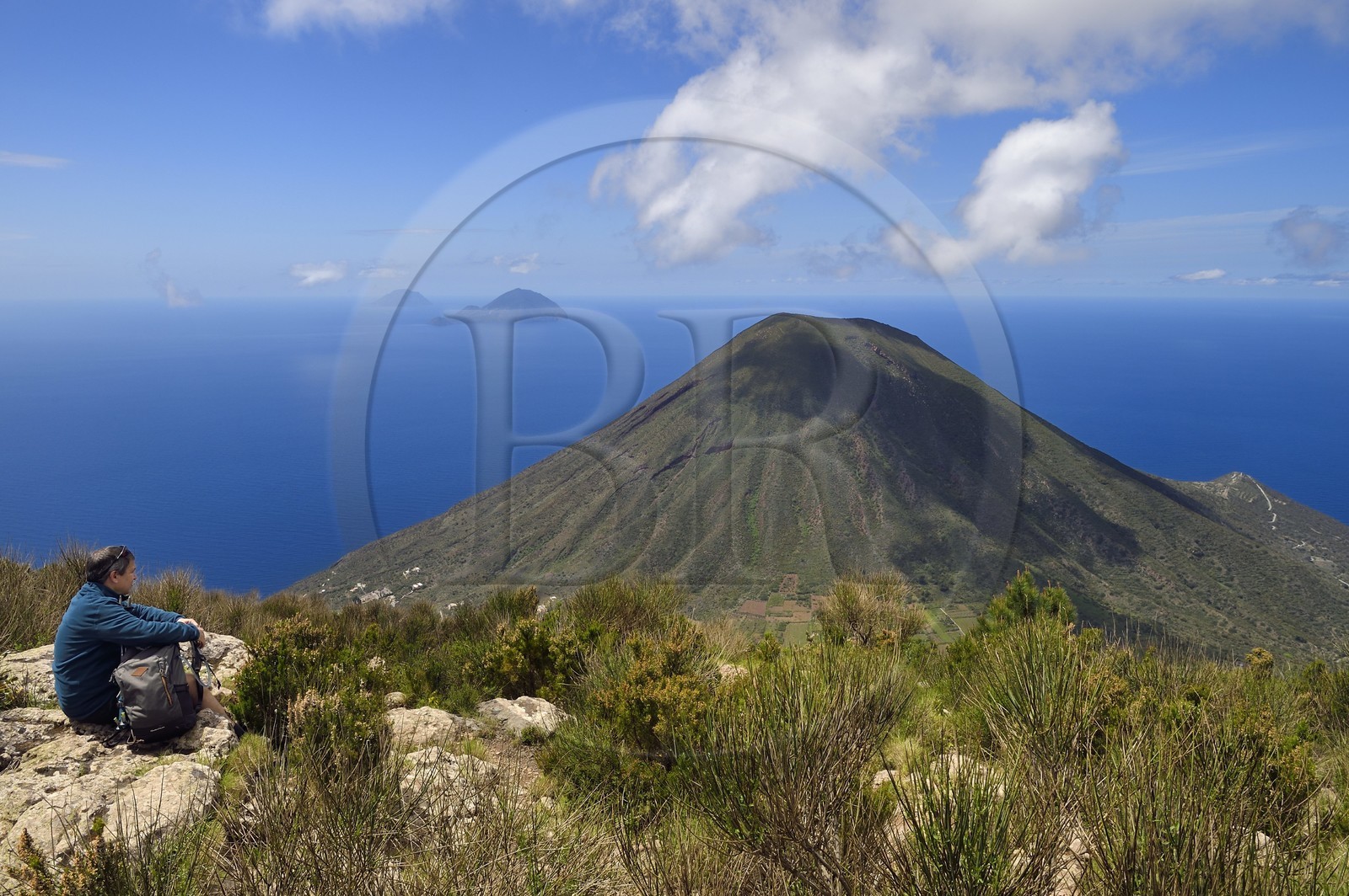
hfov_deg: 73.8
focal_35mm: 24
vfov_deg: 53.1
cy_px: 448
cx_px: 674
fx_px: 899
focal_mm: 24
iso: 200
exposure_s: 1/400
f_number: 13
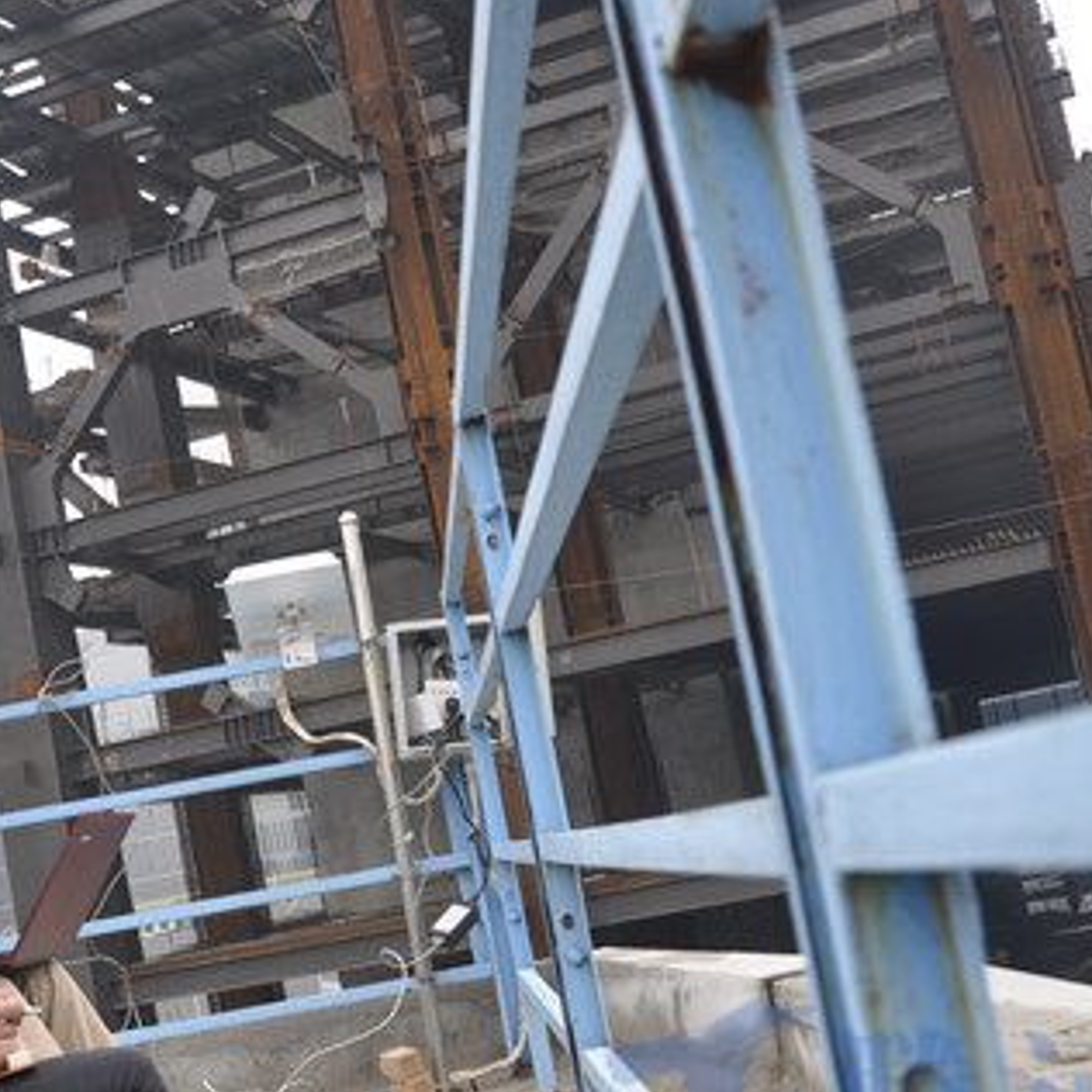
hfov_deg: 27.6
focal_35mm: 62
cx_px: 404
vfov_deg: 27.7
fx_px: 2213
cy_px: 541
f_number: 5
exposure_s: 1/100
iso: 200
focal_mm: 22
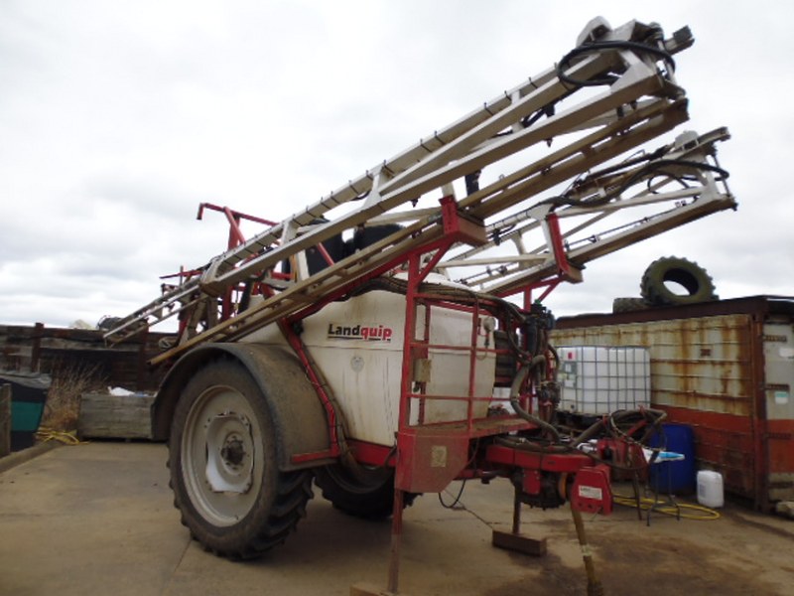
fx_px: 550
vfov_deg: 56.8
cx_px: 397
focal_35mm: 24
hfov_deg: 71.6
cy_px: 298
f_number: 2.8
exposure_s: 1/640
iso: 100
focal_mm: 4.3
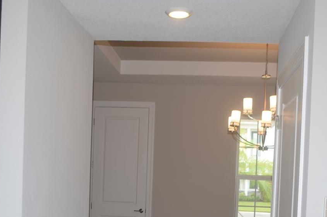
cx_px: 155
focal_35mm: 51
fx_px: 462
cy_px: 189
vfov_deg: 25.7
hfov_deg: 38.9
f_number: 3.5
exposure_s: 1/100
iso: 100
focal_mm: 18
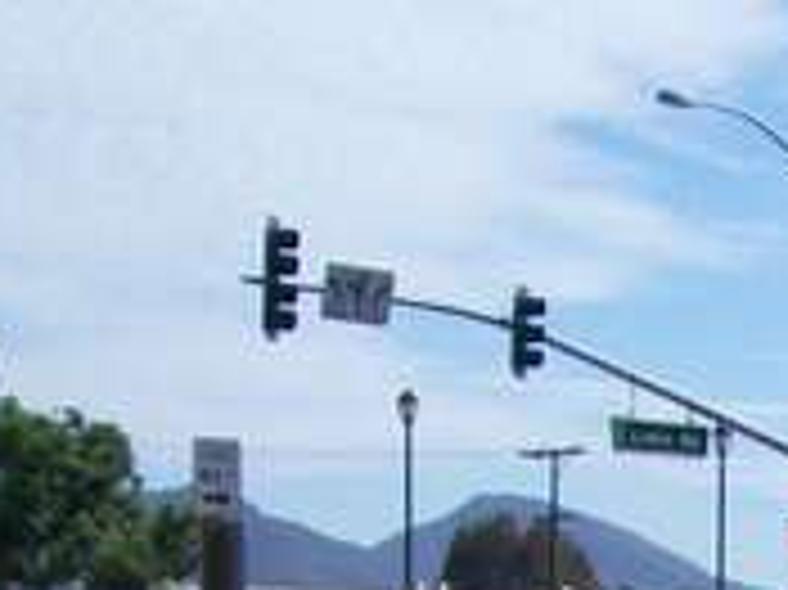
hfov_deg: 11.5
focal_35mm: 165
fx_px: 3753
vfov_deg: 8.5
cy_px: 1243
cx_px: 1175
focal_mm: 6
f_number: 4.8
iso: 64
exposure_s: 1/500
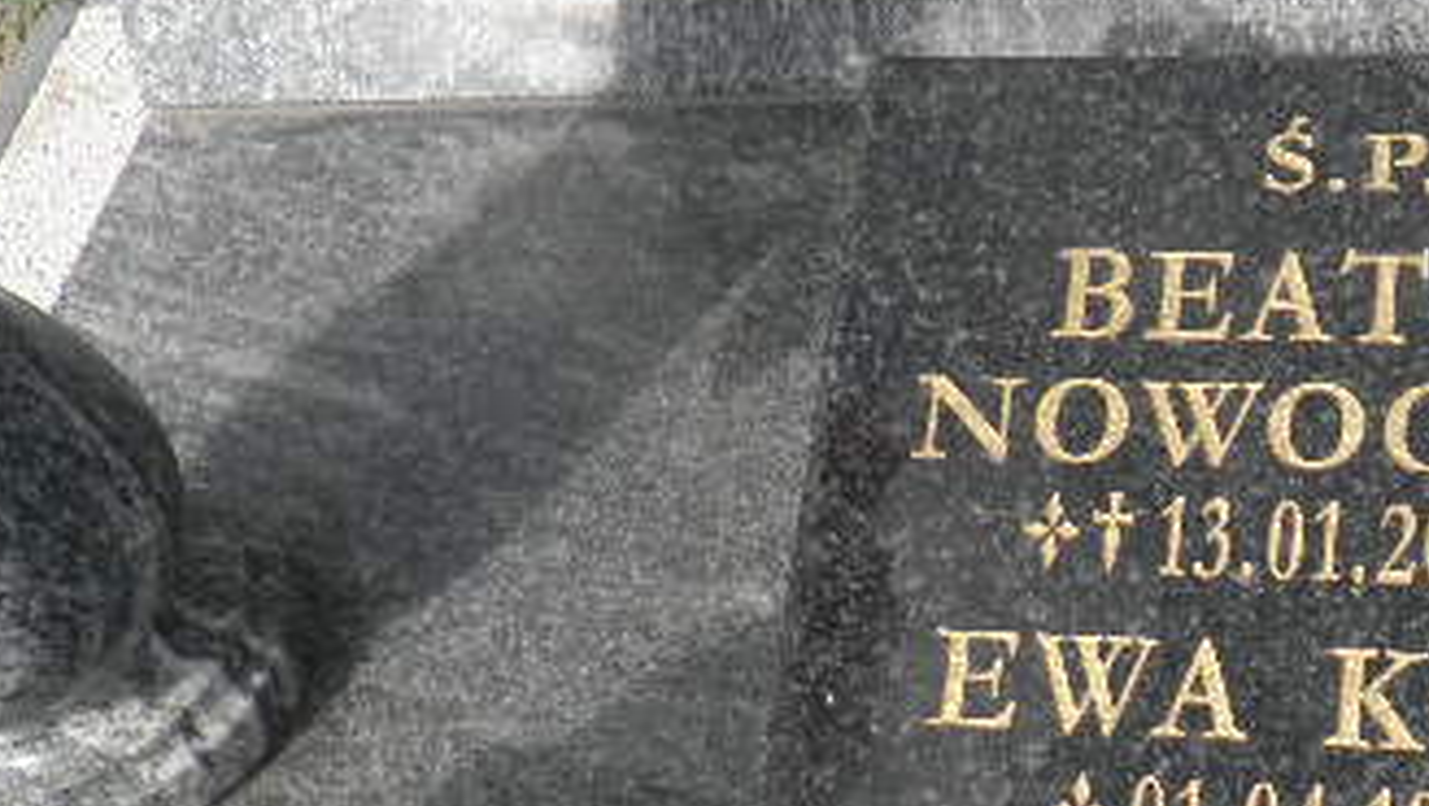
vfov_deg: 23.1
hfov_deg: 37.5
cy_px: 667
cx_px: 1324
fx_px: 1934
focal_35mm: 51
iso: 64
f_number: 8.3
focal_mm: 4.3
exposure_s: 1/100
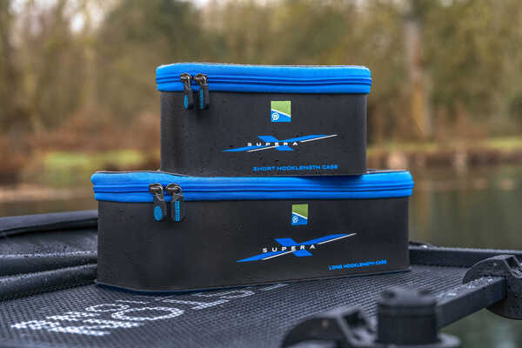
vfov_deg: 19.5
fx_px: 1015
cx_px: 261
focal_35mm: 70
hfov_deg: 28.8
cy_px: 174
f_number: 6.3
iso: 500
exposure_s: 1/200
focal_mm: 70
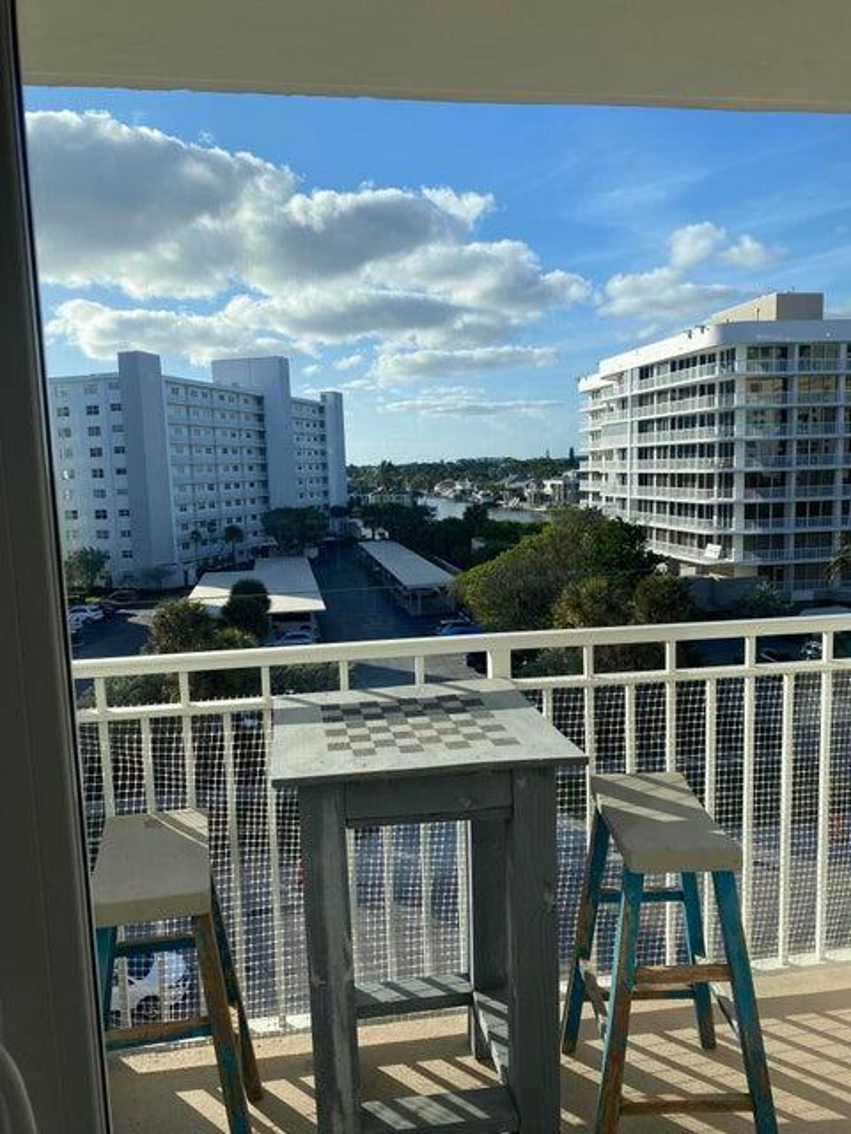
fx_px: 852
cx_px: 426
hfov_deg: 53.1
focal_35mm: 26
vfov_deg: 67.3
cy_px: 567
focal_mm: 4.25
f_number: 1.8
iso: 32
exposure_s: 1/1412
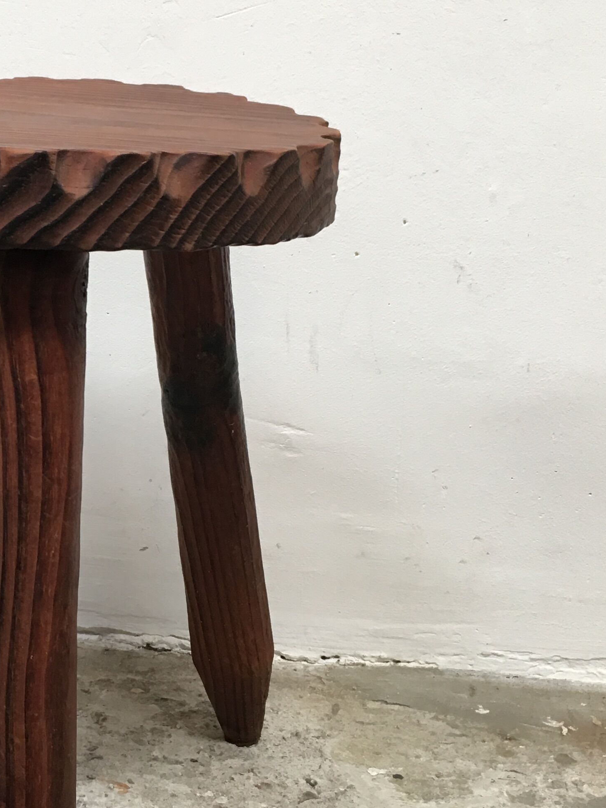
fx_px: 1400
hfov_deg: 23.6
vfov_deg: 32.2
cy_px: 364
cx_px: 28
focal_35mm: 60
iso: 50
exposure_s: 1/33
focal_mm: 4.15
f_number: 2.2
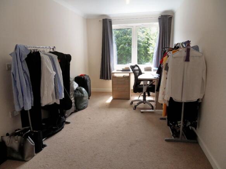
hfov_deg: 71.6
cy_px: 84
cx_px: 113
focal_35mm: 24
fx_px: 157
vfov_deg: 56.8
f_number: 3.3
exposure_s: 1/90
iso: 100
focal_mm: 4.2
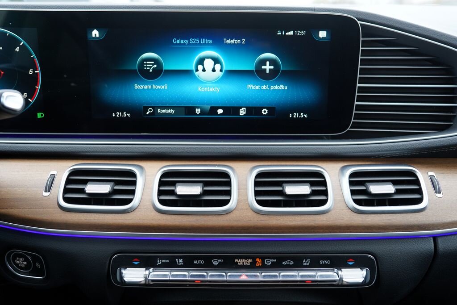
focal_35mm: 32
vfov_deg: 41.1
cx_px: 228
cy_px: 152
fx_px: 406
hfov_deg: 58.7
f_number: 4
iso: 1000
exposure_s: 1/160
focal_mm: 32
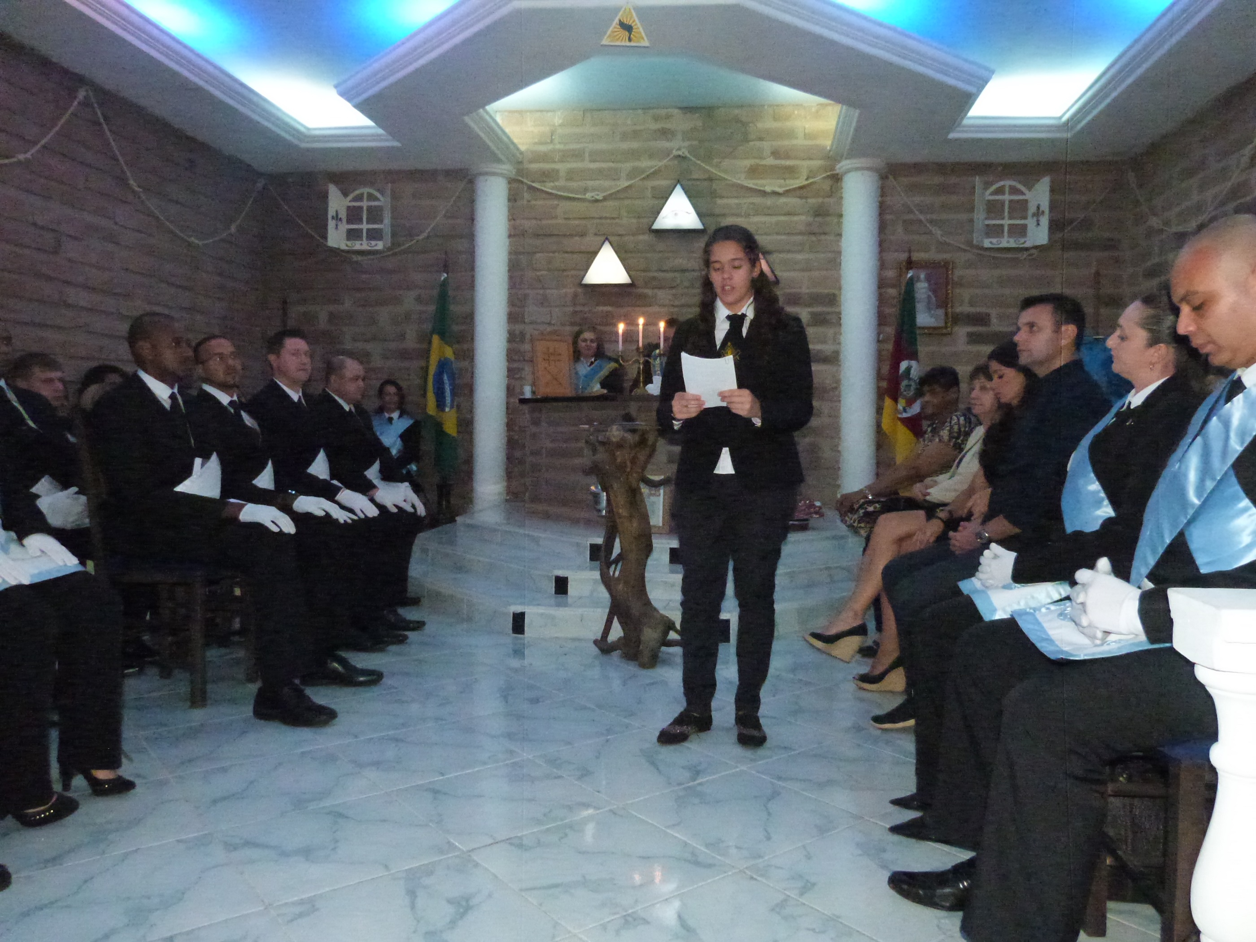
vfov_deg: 54.9
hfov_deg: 69.4
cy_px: 471
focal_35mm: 25
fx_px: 907
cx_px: 628
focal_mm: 4.5
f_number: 2.8
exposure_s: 1/60
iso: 1600
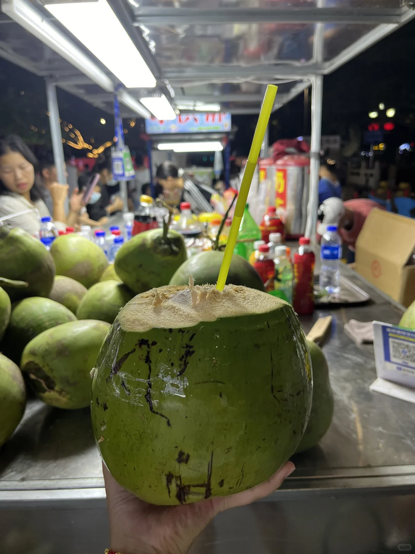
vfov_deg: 67.3
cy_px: 277
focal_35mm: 26
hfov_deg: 53.1
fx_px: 416
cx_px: 208
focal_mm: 5.1
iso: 80
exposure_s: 1/100
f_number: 1.6
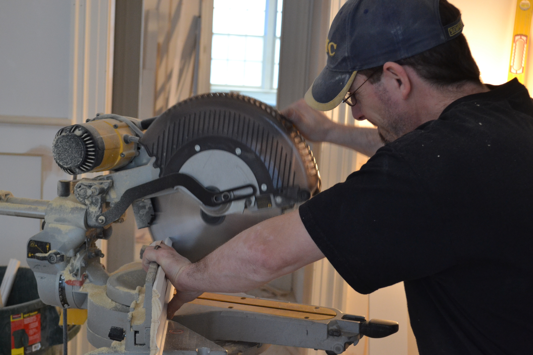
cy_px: 178
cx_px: 266
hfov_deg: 33.4
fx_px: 888
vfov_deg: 22.6
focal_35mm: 60
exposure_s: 1/15
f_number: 5.3
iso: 1400
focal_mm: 40
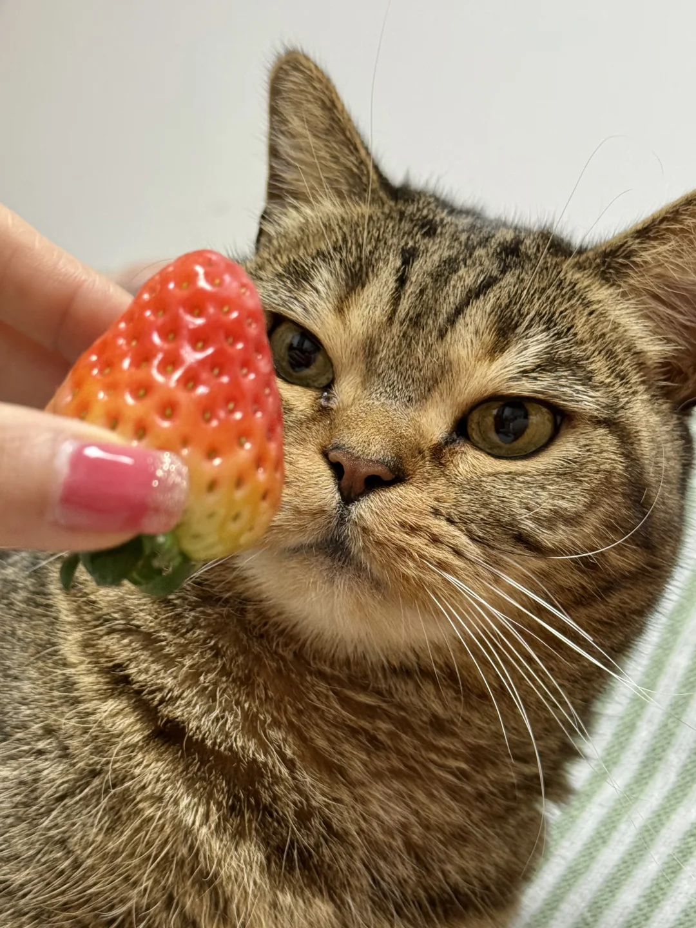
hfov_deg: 30.3
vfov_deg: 39.7
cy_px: 464
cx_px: 348
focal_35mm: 48
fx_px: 1287
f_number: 1.78
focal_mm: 6.76
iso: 160
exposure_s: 1/50
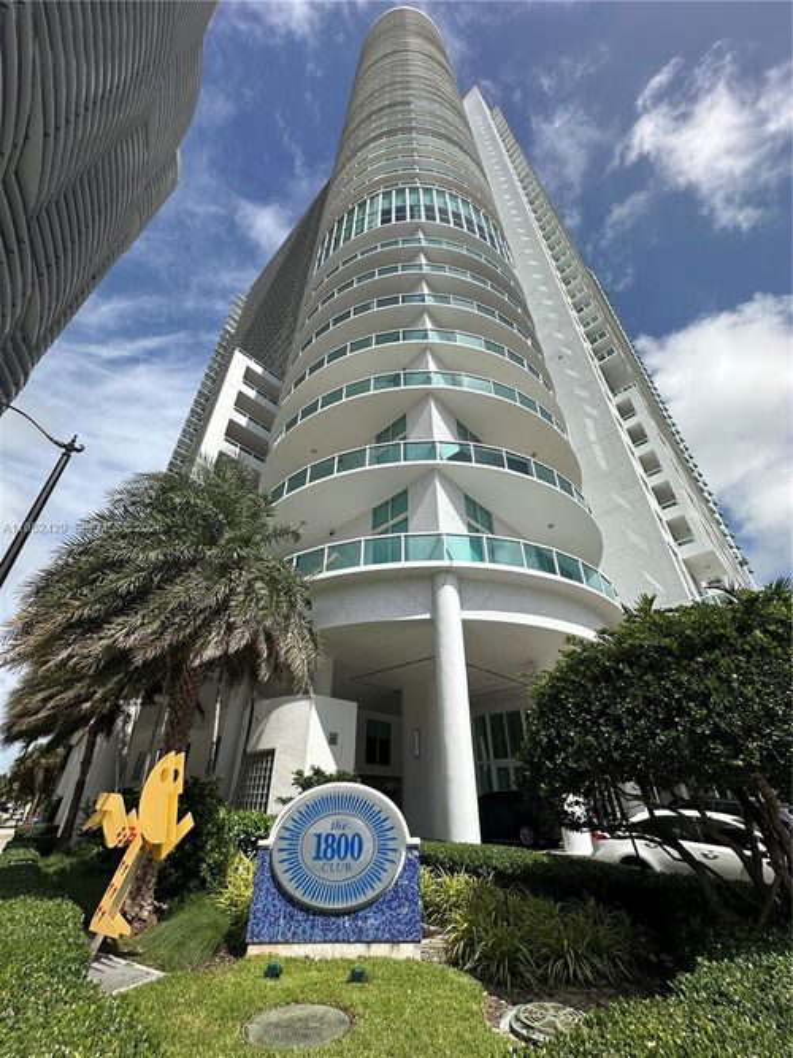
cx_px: 396
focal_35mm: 14
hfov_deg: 85.7
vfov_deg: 102.1
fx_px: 428
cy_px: 529
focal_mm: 2.22
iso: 50
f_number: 2.2
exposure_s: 1/2882
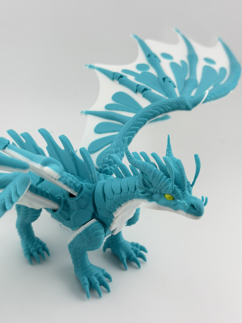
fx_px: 447
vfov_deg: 39.7
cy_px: 162
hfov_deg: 30.3
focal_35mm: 48
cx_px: 121
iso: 64
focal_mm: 6.76
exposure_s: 1/1678
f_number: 1.78
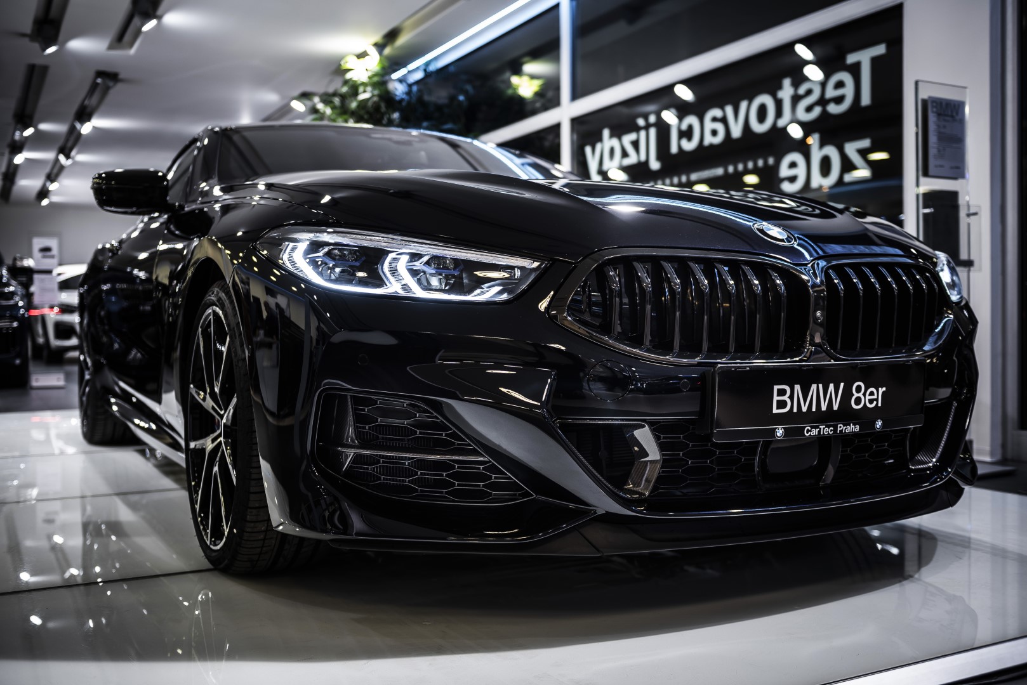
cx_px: 514
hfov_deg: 54.4
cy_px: 342
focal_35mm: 35
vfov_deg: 37.9
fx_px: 999
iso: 100
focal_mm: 35
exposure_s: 1/10
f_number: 2.8
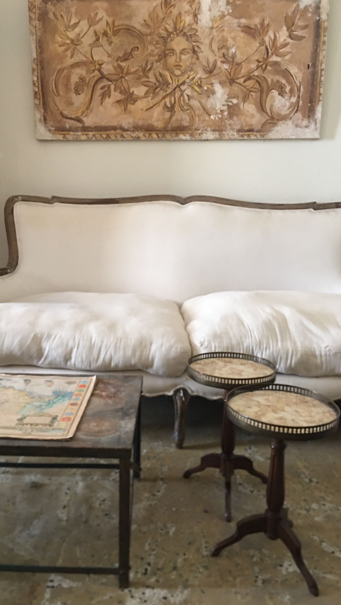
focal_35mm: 32
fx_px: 514
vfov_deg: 61.0
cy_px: 302
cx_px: 164
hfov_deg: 36.7
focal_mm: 4.15
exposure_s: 1/10
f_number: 2.2
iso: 80
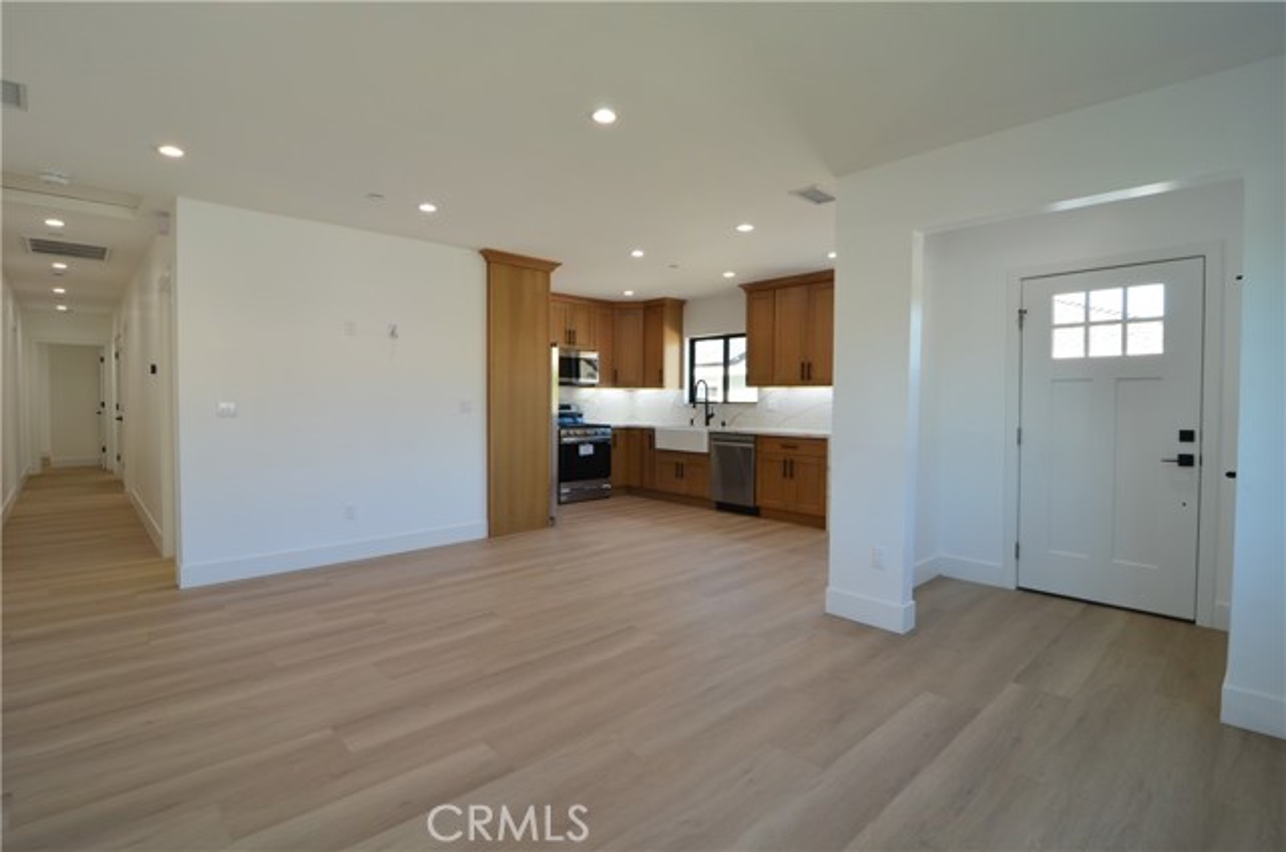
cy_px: 426
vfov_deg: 71.8
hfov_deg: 95.1
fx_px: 588
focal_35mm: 16
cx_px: 643
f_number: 11
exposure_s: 1/10
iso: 200
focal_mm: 11
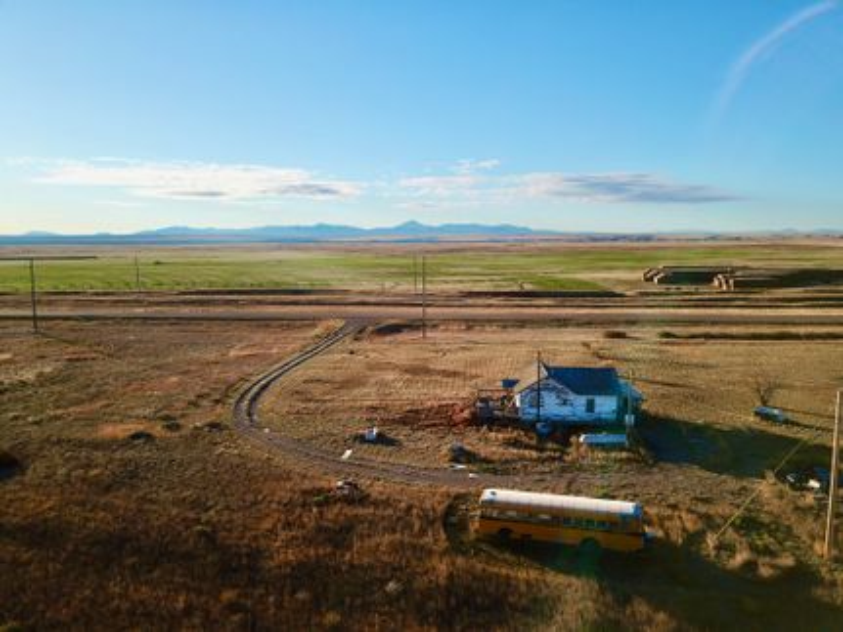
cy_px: 316
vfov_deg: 53.0
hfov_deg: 67.3
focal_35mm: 26
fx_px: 633
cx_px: 422
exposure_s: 1/1250
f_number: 2.2
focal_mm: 4.73
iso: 100
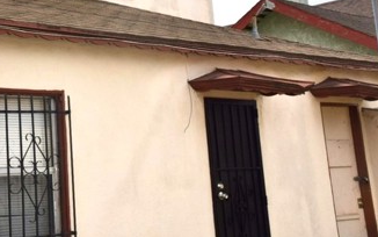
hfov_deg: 27.2
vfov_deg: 17.7
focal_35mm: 72
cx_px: 15
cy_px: -3
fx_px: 742
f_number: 10
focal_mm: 24
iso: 100
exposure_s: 1/200
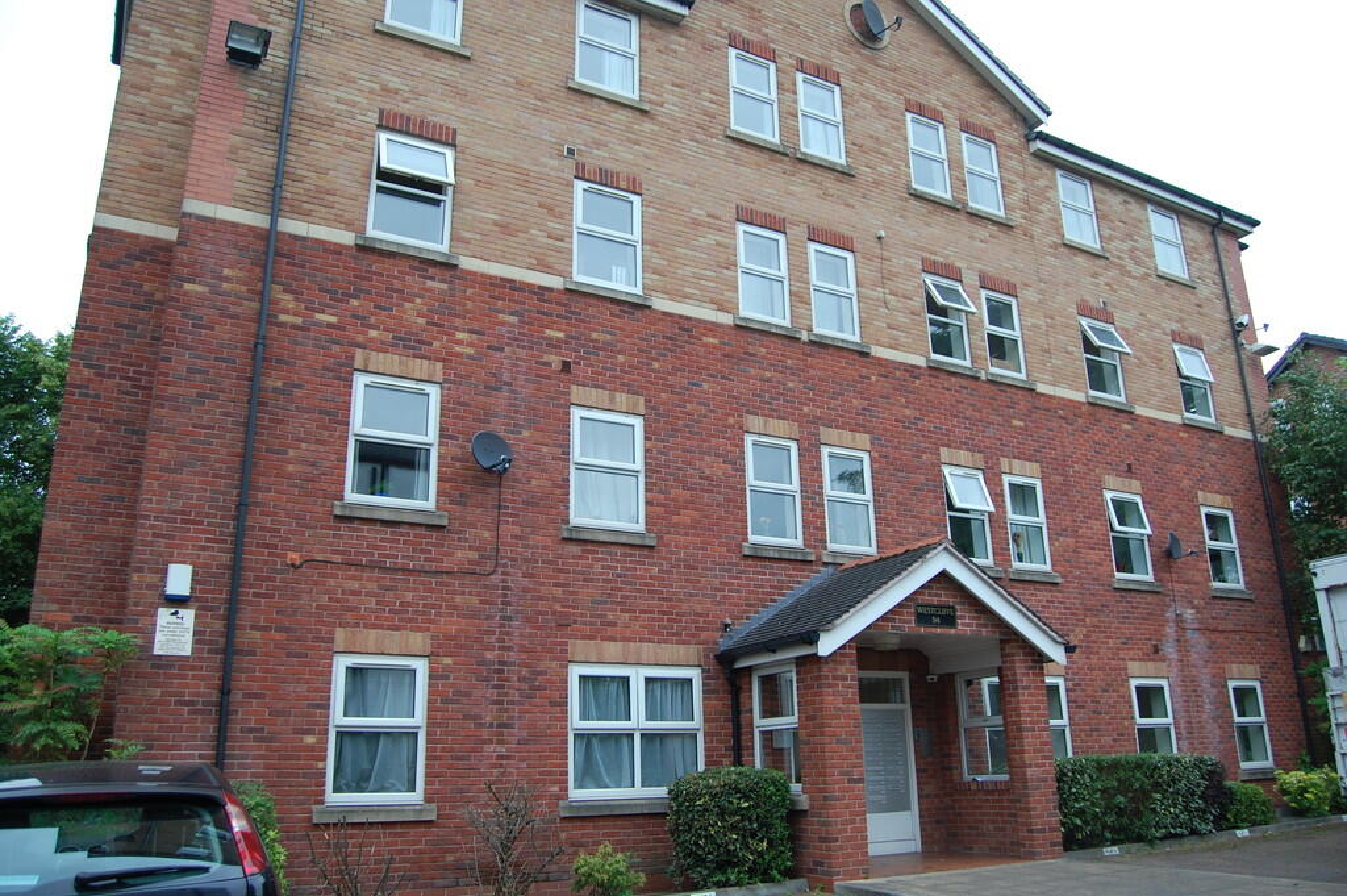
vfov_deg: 47.9
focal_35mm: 27
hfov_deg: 67.4
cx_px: 674
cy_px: 448
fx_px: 1009
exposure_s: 1/125
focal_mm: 18
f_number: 5.6
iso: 220
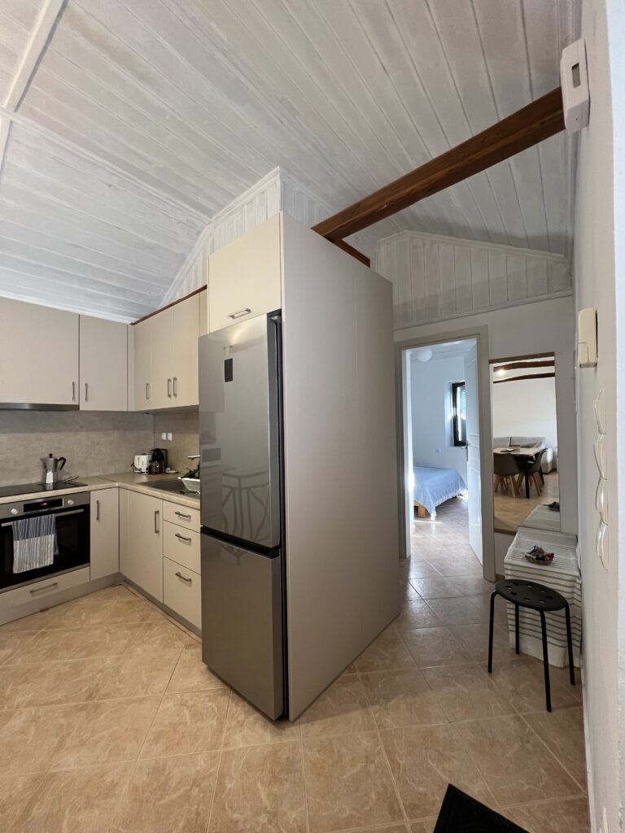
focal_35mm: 13
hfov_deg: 89.9
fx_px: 313
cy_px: 416
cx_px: 312
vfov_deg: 106.2
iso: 250
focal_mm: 1.57
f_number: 1.8
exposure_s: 1/105
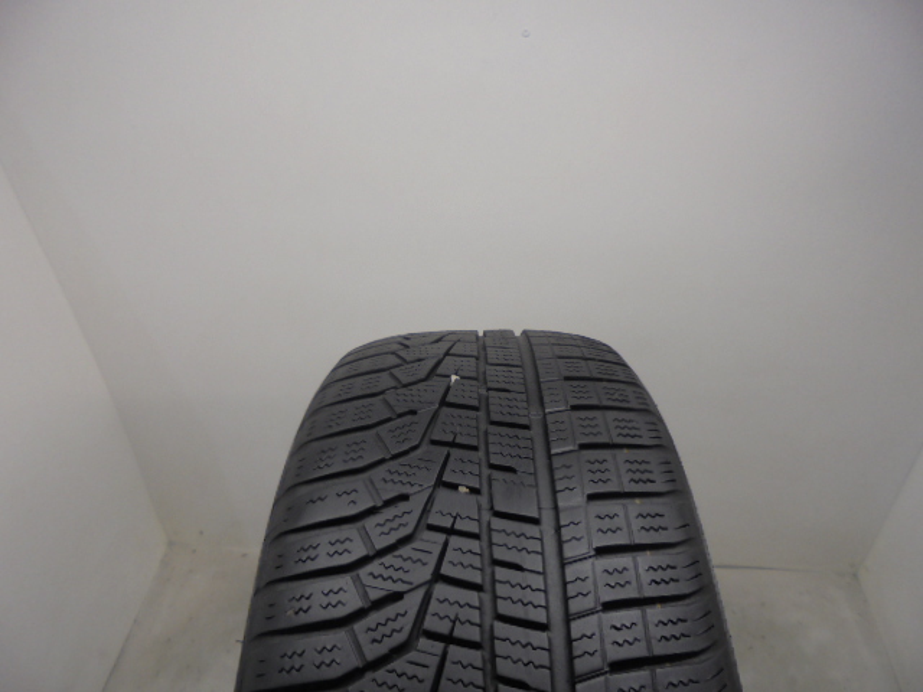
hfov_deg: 67.3
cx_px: 462
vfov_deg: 53.1
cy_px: 346
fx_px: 693
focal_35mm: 26
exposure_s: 1/40
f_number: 3.5
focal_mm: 4.6
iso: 100
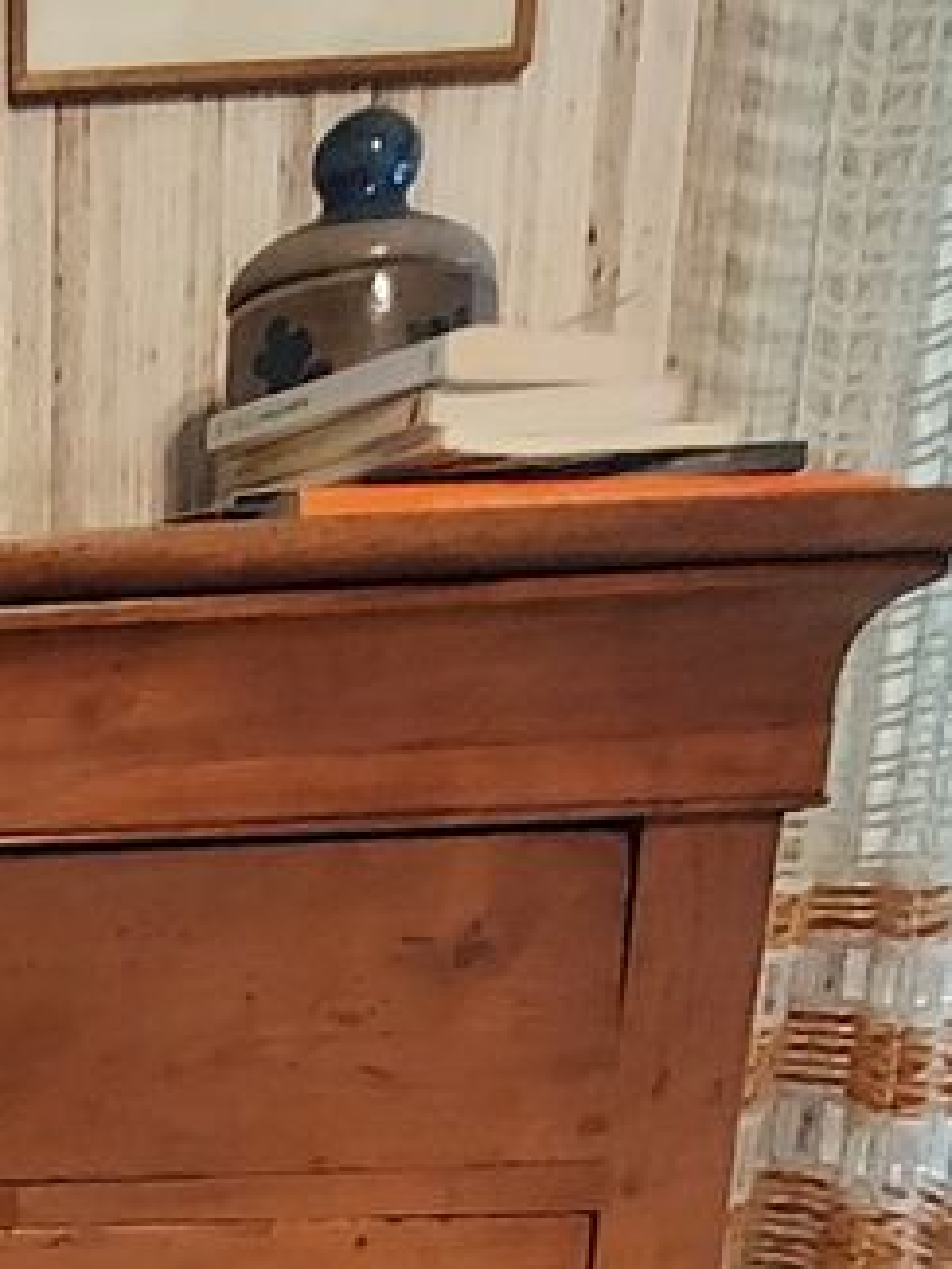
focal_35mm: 40
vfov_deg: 42.9
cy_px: 1140
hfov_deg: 30.0
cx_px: -226
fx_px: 1466
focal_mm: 1.42
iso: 800
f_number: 2.2
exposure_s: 1/17
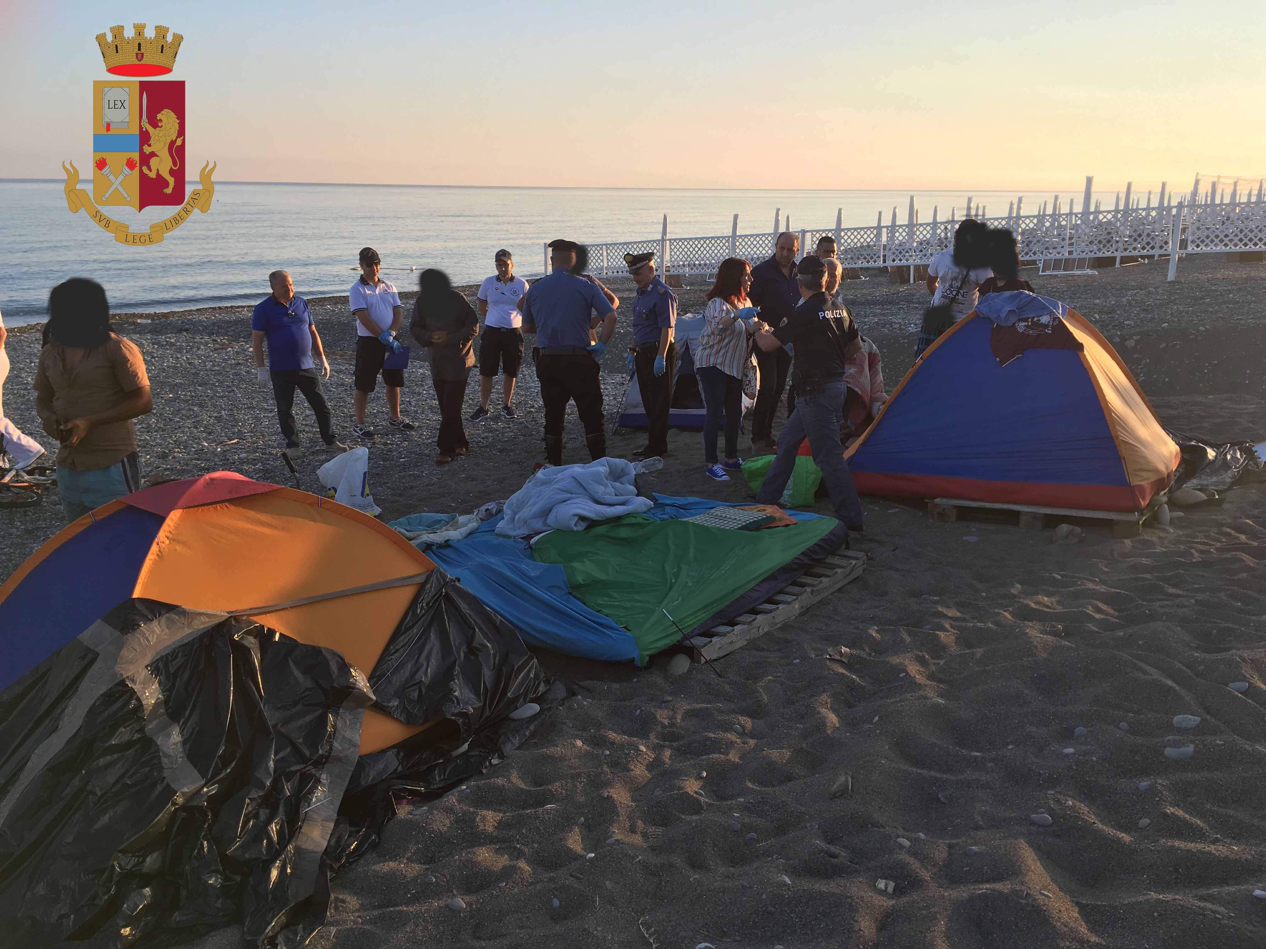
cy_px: 474
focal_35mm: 29
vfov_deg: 48.2
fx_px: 1061
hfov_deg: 61.7
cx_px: 633
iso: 25
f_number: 2.2
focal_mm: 4.15
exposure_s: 1/430
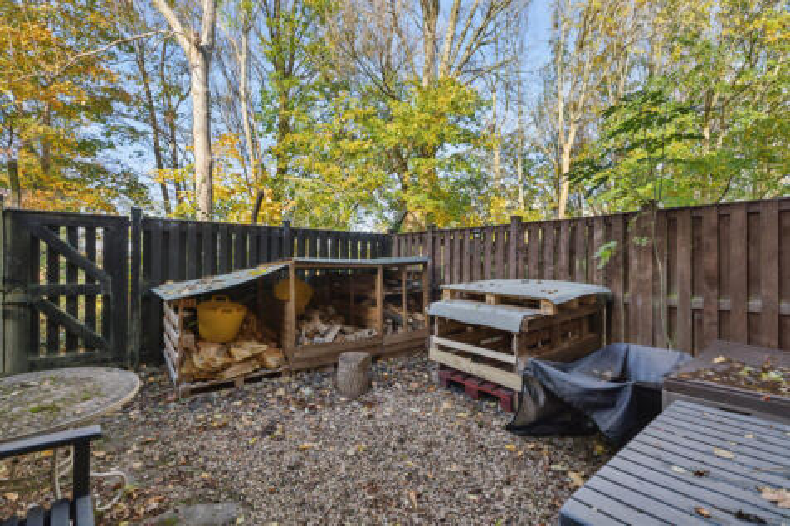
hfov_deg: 95.0
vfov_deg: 72.0
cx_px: 395
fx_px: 362
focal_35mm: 16
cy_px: 263
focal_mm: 11
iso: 320
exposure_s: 1/100
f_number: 8
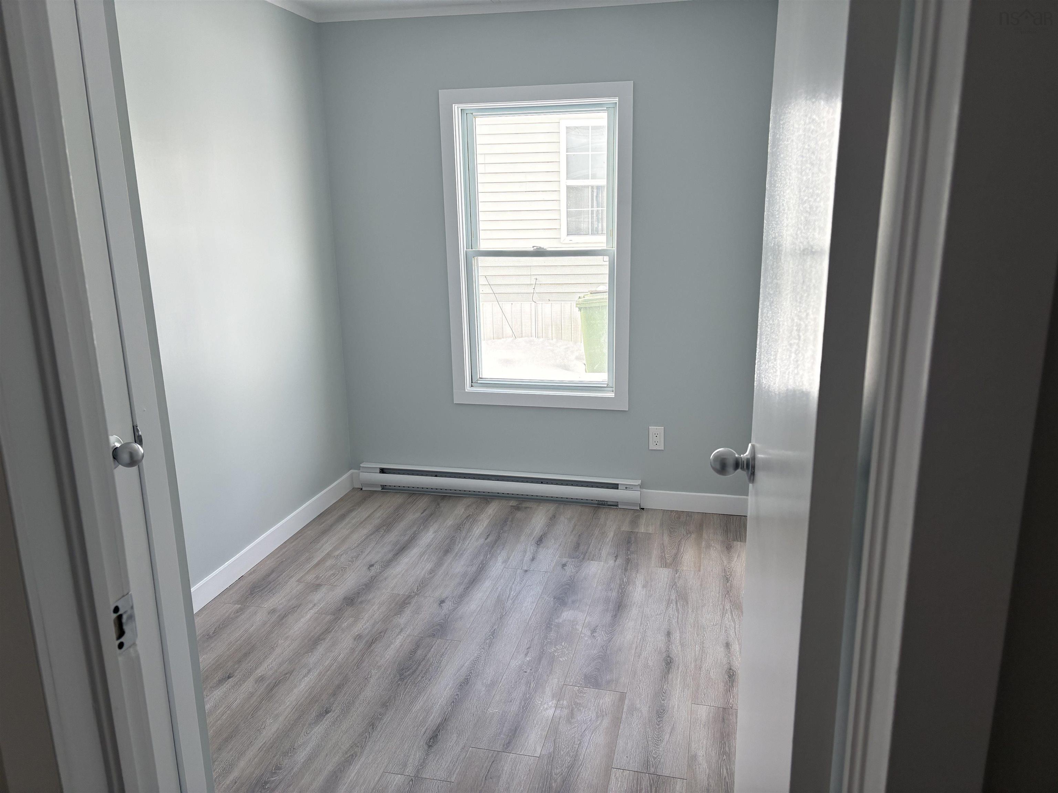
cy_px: 396
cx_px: 529
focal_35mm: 26
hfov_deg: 67.3
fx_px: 795
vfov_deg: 53.1
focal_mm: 5.96
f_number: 1.6
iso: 64
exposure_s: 1/214
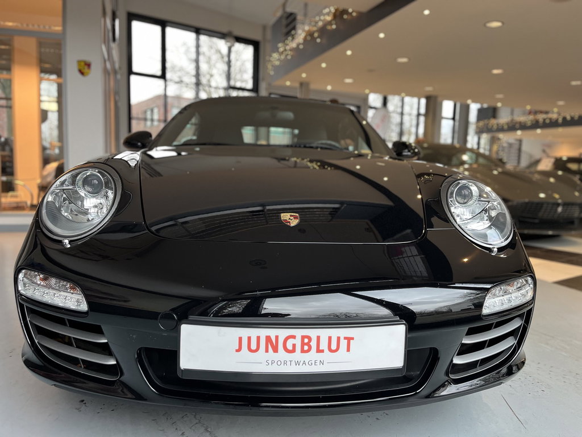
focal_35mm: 26
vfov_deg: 53.1
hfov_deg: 67.3
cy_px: 218
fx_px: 437
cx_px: 291
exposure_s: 1/50
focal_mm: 5.1
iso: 200
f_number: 1.6
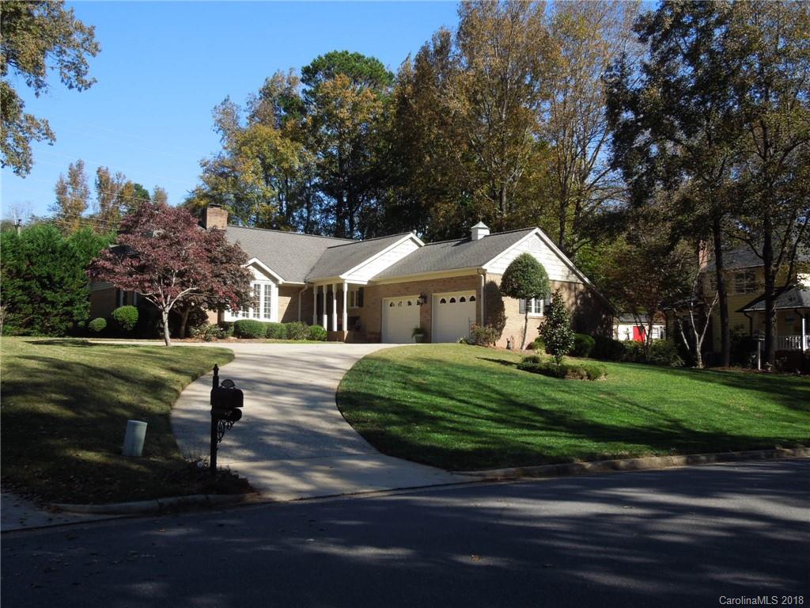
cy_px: 304
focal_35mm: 35
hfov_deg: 52.6
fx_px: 819
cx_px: 405
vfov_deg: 40.7
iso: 100
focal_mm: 6.3
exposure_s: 1/500
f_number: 3.7
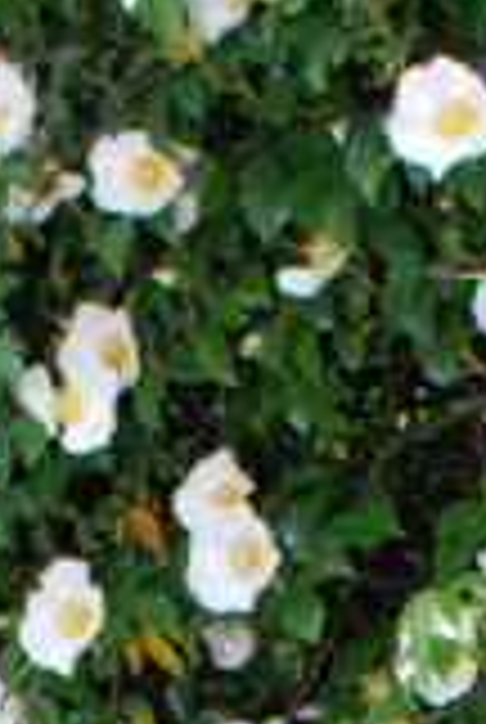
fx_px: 2702
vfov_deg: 14.3
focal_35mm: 134
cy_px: 1070
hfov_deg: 10.3
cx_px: 279
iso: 800
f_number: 11
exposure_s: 1/200
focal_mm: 18
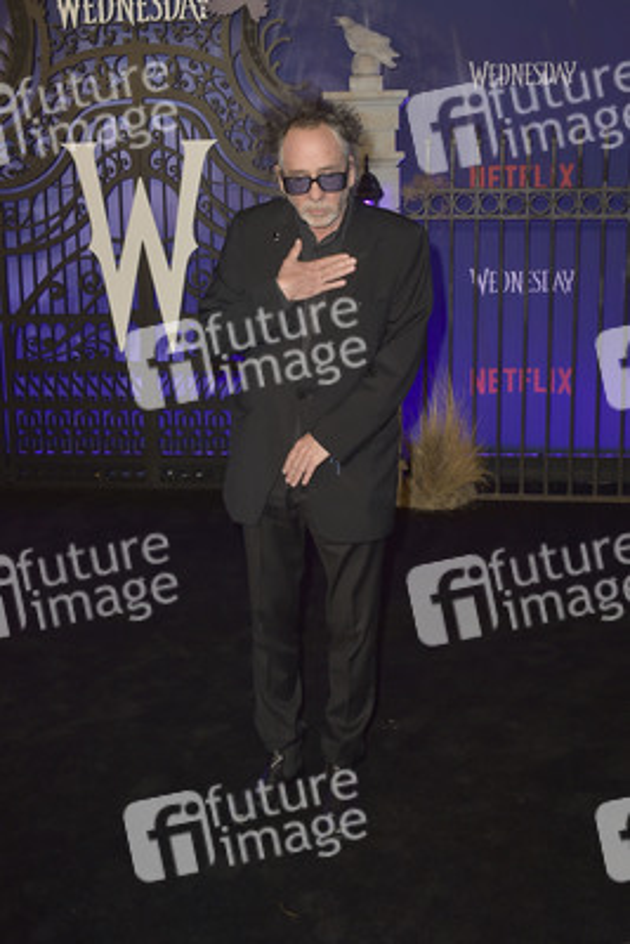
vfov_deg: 53.1
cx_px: 315
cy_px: 472
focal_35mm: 36
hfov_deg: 36.9
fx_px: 944
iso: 640
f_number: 6.3
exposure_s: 1/250
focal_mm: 36
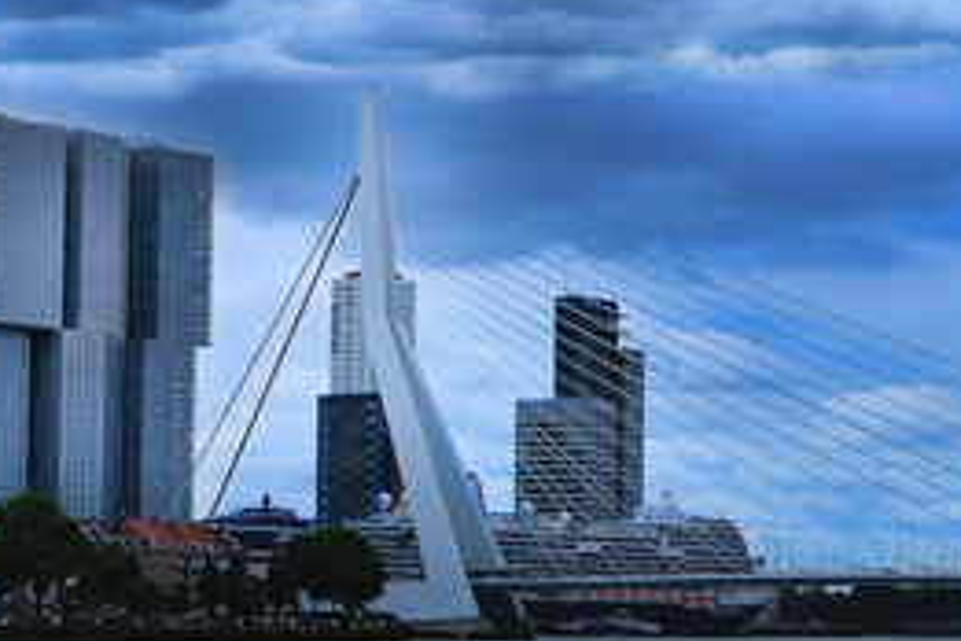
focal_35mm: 97
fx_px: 2589
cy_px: 168
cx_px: 383
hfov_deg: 21.0
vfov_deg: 14.1
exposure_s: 1/2000
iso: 125
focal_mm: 20.3
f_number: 4
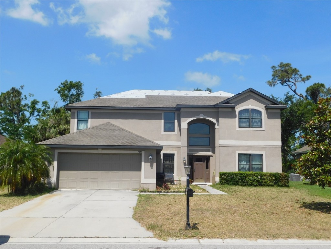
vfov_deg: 39.7
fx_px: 344
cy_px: 124
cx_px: 166
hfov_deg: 51.4
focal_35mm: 36
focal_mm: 6.3
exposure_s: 1/400
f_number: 7
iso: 125
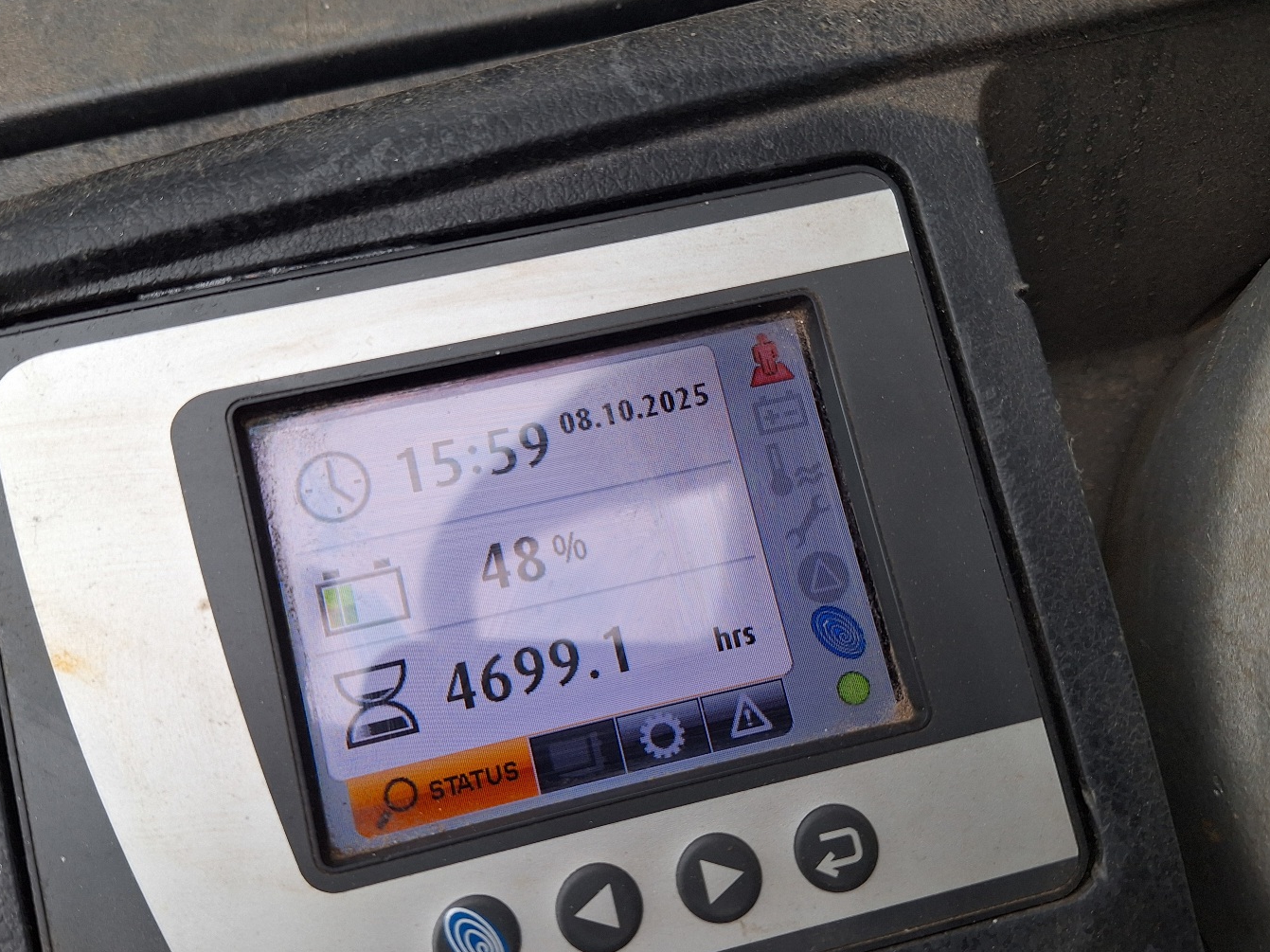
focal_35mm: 28
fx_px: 1027
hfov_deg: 63.4
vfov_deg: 49.6
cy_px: 533
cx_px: 582
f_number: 1.8
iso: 64
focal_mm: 5.54
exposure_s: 1/100
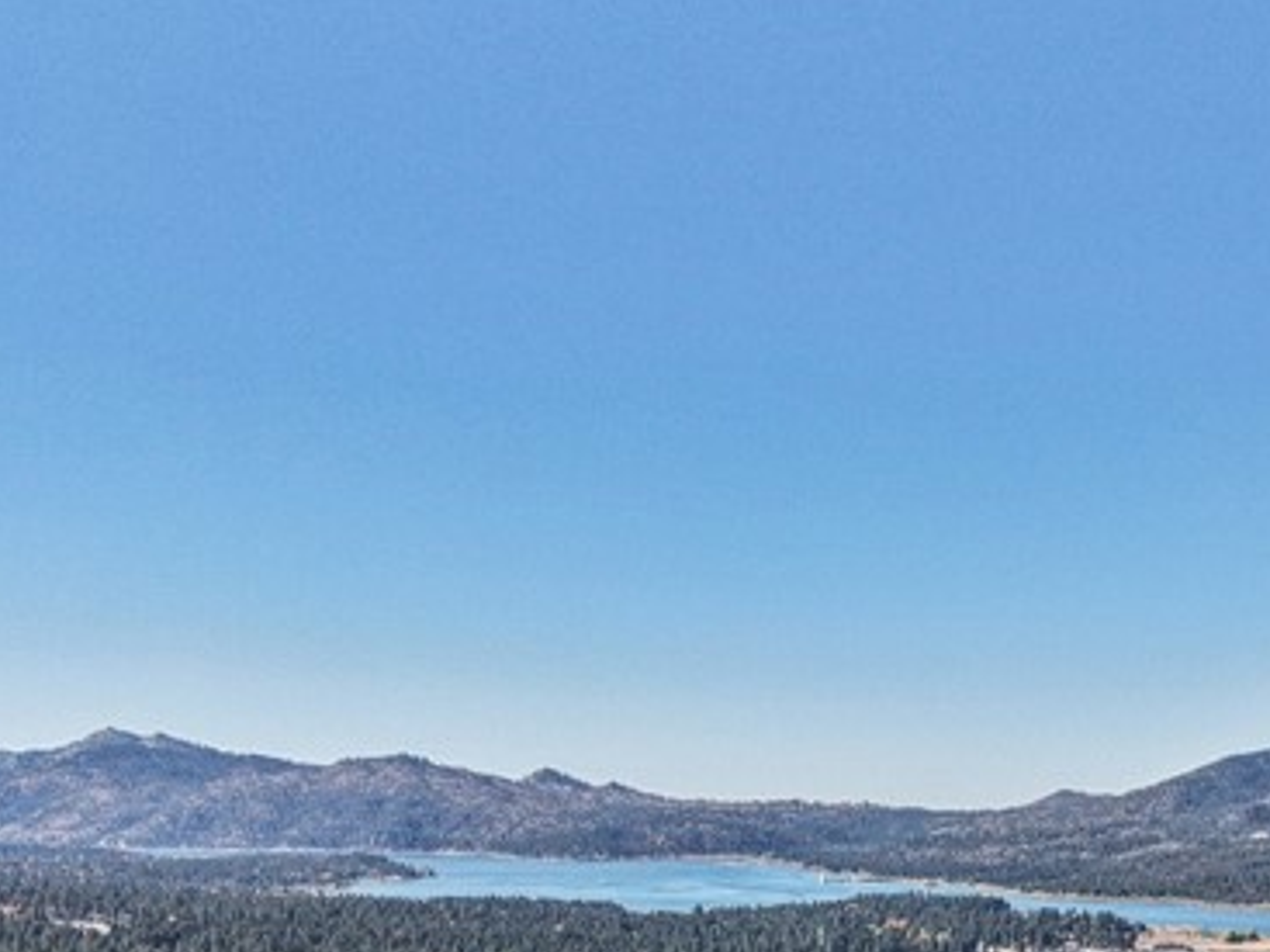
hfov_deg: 27.7
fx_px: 2457
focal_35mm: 67
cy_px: 1208
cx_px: 1201
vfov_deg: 20.2
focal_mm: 8.7
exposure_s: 1/3000
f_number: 1.8
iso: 200
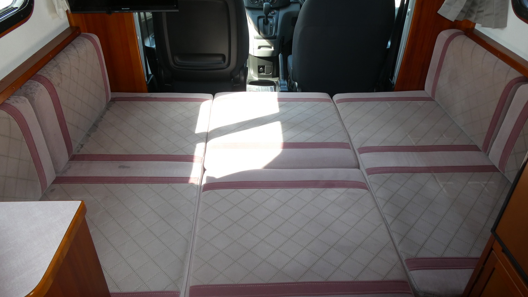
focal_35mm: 27
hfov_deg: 69.8
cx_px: 258
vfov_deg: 42.9
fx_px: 378
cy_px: 148
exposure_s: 1/50
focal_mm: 4.3
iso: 80
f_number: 3.3
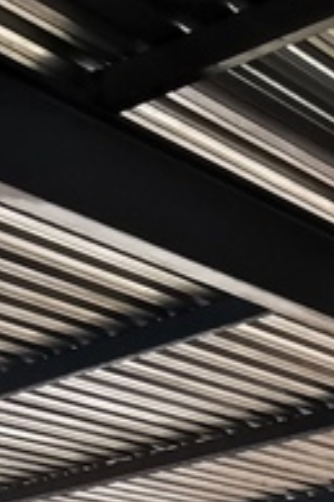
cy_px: 986
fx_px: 1436
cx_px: 575
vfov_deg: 15.9
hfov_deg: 12.3
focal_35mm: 103
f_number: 2.2
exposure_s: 1/417
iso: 50
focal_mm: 2.35
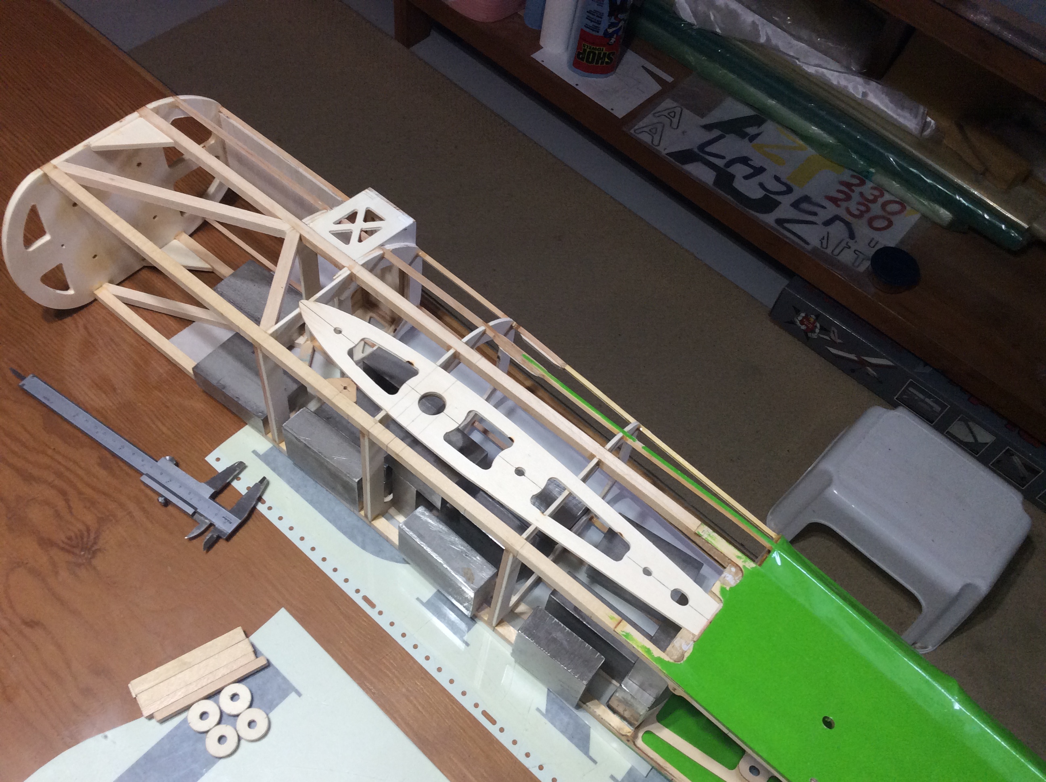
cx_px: 523
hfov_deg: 56.9
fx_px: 966
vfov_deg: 44.1
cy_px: 391
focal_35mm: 32
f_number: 2.4
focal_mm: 3.3
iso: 64
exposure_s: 1/120
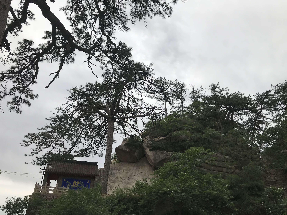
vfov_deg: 46.8
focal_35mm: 30
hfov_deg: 59.9
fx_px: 249
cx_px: 149
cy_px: 114
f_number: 1.8
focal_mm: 3.99
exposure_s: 1/4367
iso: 20
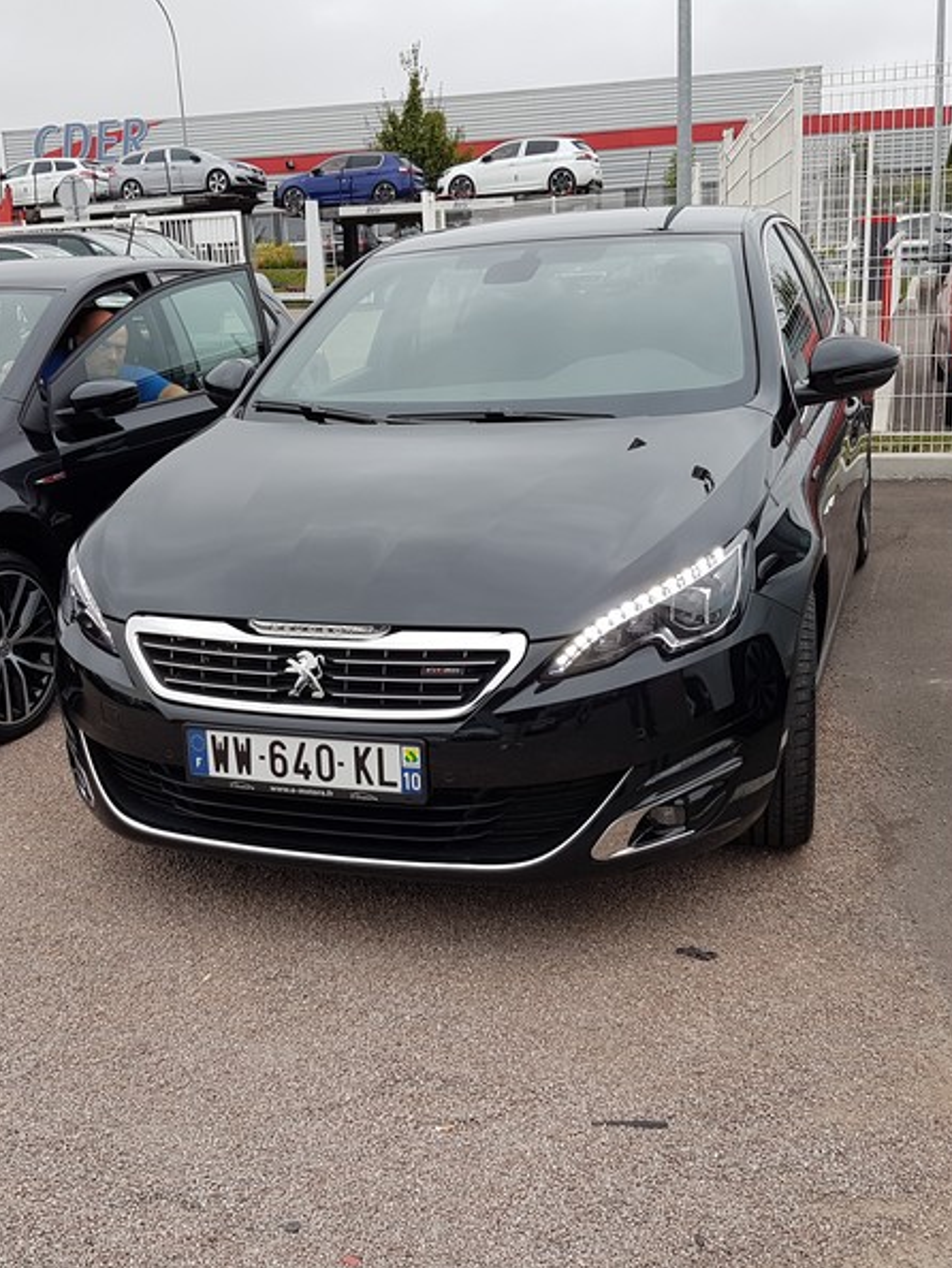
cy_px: 632
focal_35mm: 35
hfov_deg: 40.7
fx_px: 1282
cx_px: 435
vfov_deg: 52.6
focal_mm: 4.2
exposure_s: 1/171
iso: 40
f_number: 1.7
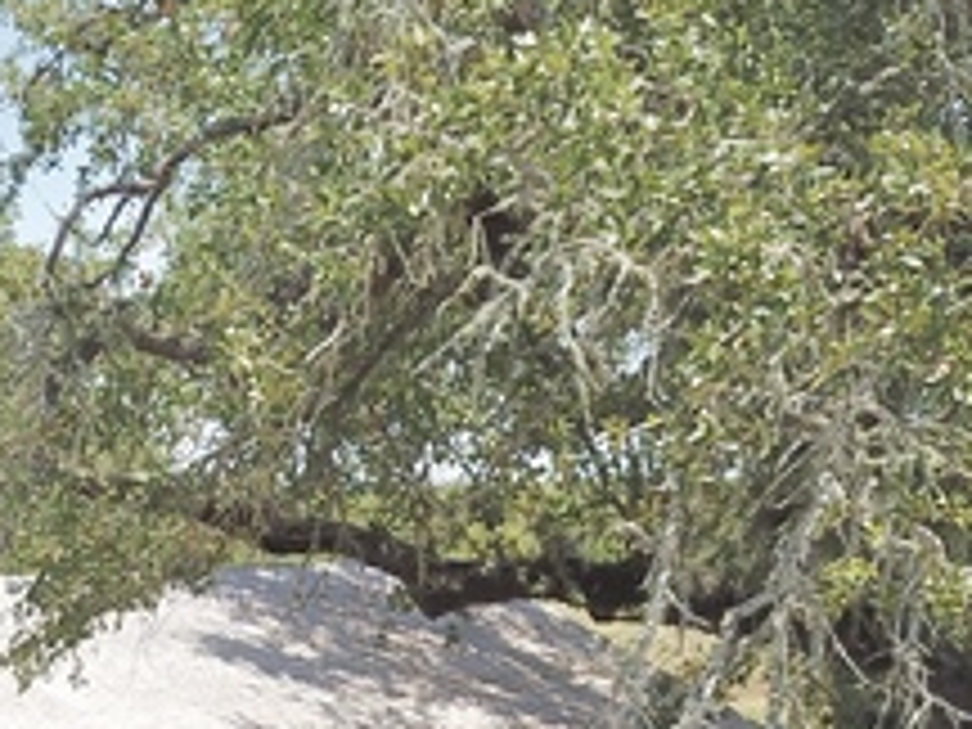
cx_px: -126
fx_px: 2162
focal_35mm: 77
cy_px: 936
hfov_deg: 23.6
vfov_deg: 17.9
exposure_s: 1/887
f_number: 2.2
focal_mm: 4.73
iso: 100
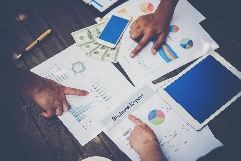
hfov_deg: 33.4
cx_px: 120
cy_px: 80
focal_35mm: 60
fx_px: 402
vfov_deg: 22.6
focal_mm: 60
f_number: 3.2
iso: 100
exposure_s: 1/400
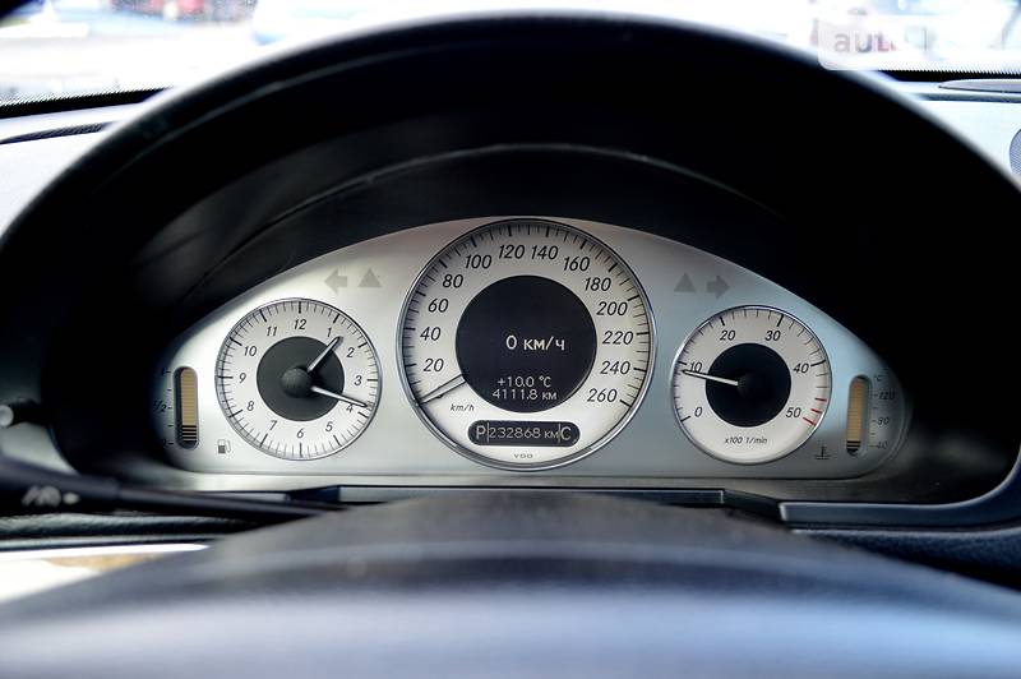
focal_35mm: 33
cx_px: 510
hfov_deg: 57.3
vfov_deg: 39.9
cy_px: 340
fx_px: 935
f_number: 4
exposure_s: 1/60
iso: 400
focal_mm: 22
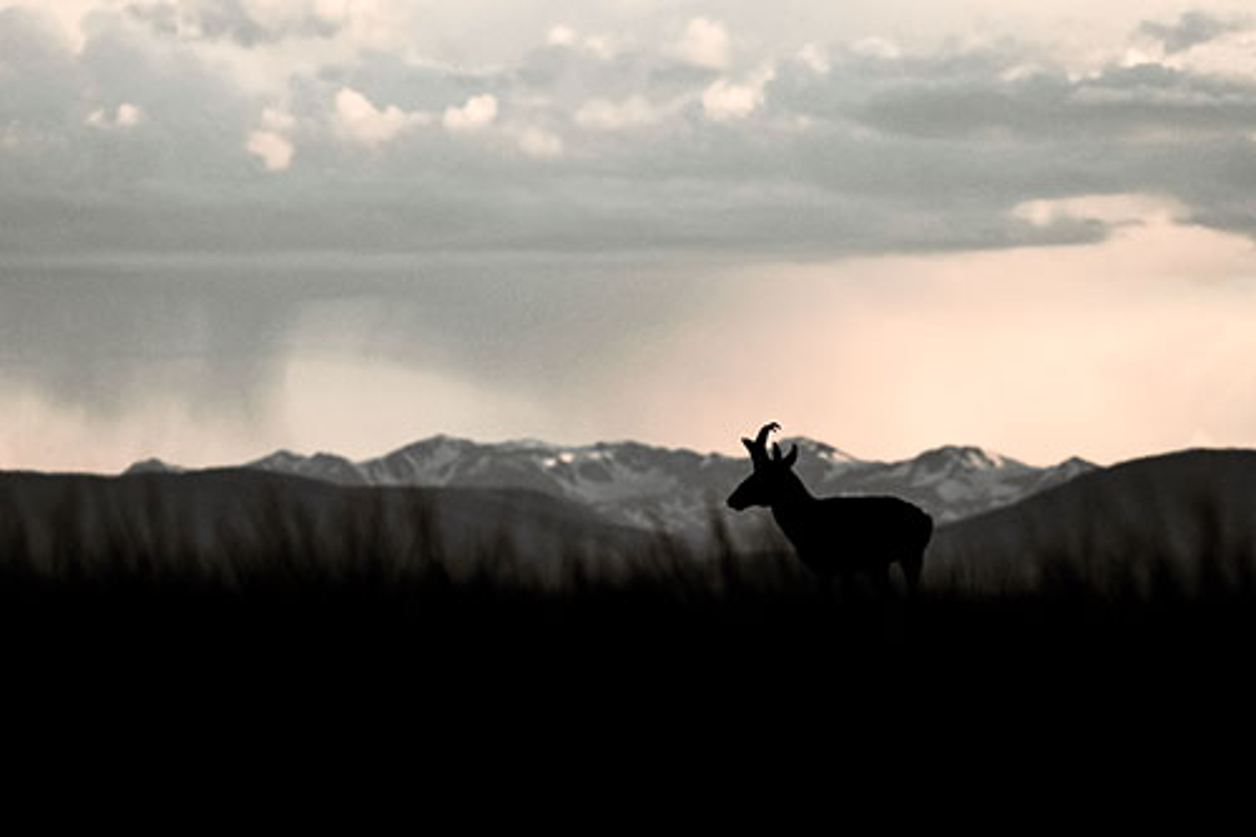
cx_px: 628
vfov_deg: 2.8
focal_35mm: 490
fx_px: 17089
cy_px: 418
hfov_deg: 4.2
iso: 2500
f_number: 11
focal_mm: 490
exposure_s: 1/500
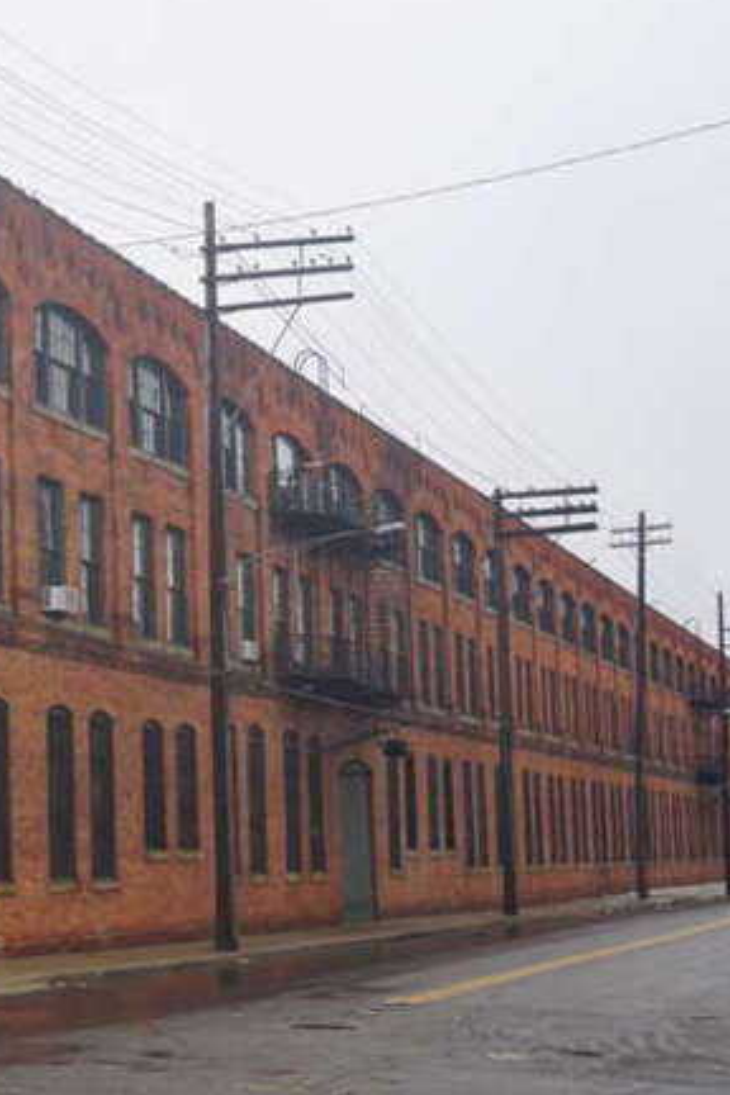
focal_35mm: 64
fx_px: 1944
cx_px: -157
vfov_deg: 31.4
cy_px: 597
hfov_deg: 19.9
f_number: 9
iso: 100
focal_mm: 23
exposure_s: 1/100
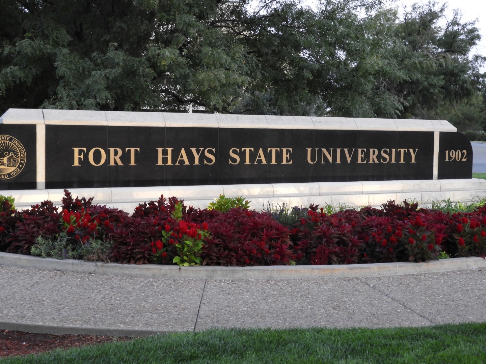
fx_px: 772
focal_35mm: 55
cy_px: 182
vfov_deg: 26.6
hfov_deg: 34.9
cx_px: 243
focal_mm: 9.9
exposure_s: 1/30
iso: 400
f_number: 4
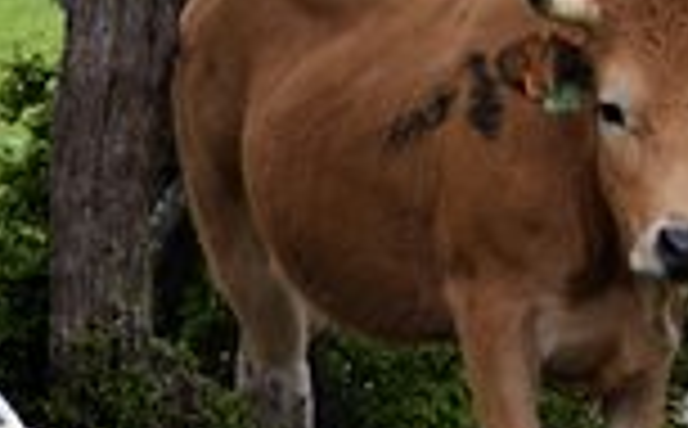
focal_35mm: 208
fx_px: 3893
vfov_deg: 6.2
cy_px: -185
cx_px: 1061
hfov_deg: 9.8
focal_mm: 26
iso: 400
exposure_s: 1/500
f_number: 8
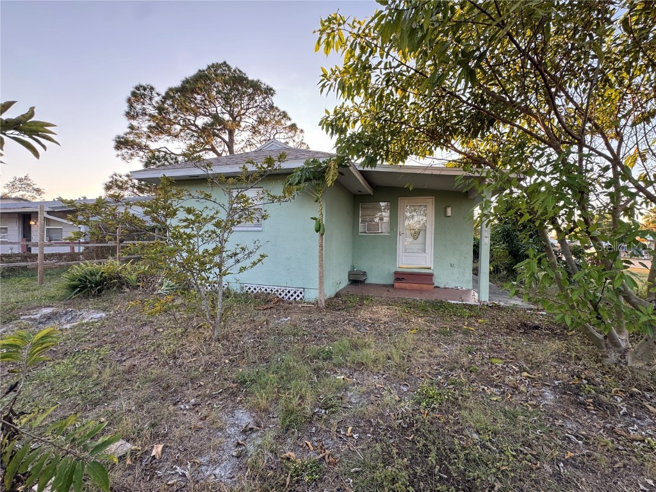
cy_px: 246
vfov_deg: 85.7
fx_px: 265
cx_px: 328
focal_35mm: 14
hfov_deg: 102.1
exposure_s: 1/102
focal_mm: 2.22
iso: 40
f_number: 2.2
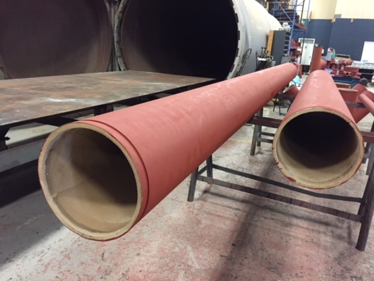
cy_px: 140
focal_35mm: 29
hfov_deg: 61.7
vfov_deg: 48.2
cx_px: 187
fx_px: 313
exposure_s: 1/15
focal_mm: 4.15
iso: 320
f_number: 2.2
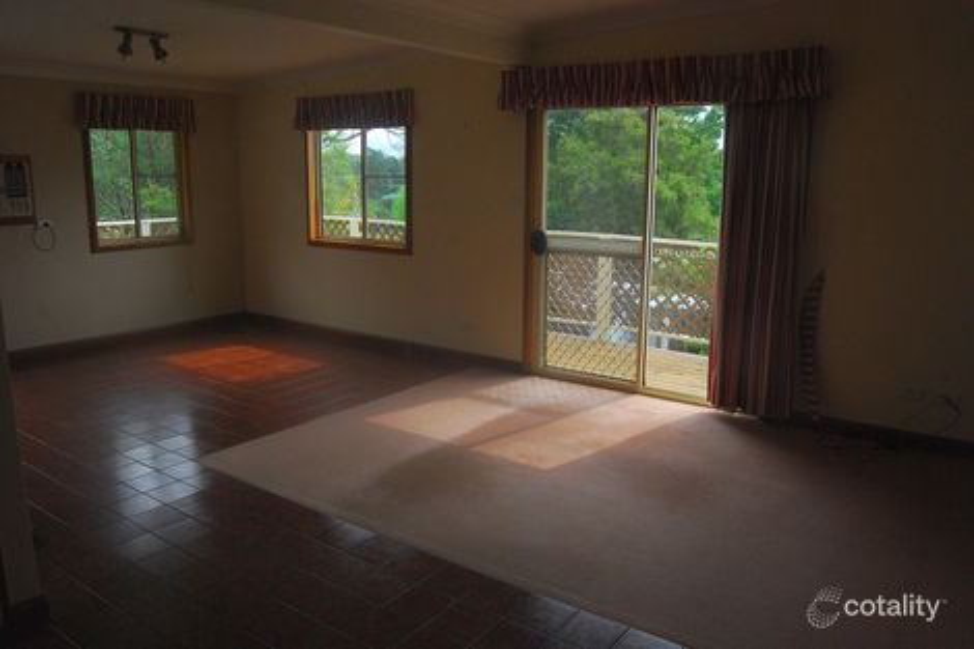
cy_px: 324
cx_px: 487
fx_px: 730
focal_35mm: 27
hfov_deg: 67.4
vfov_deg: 47.9
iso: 800
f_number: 8
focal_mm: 18
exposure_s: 1/250
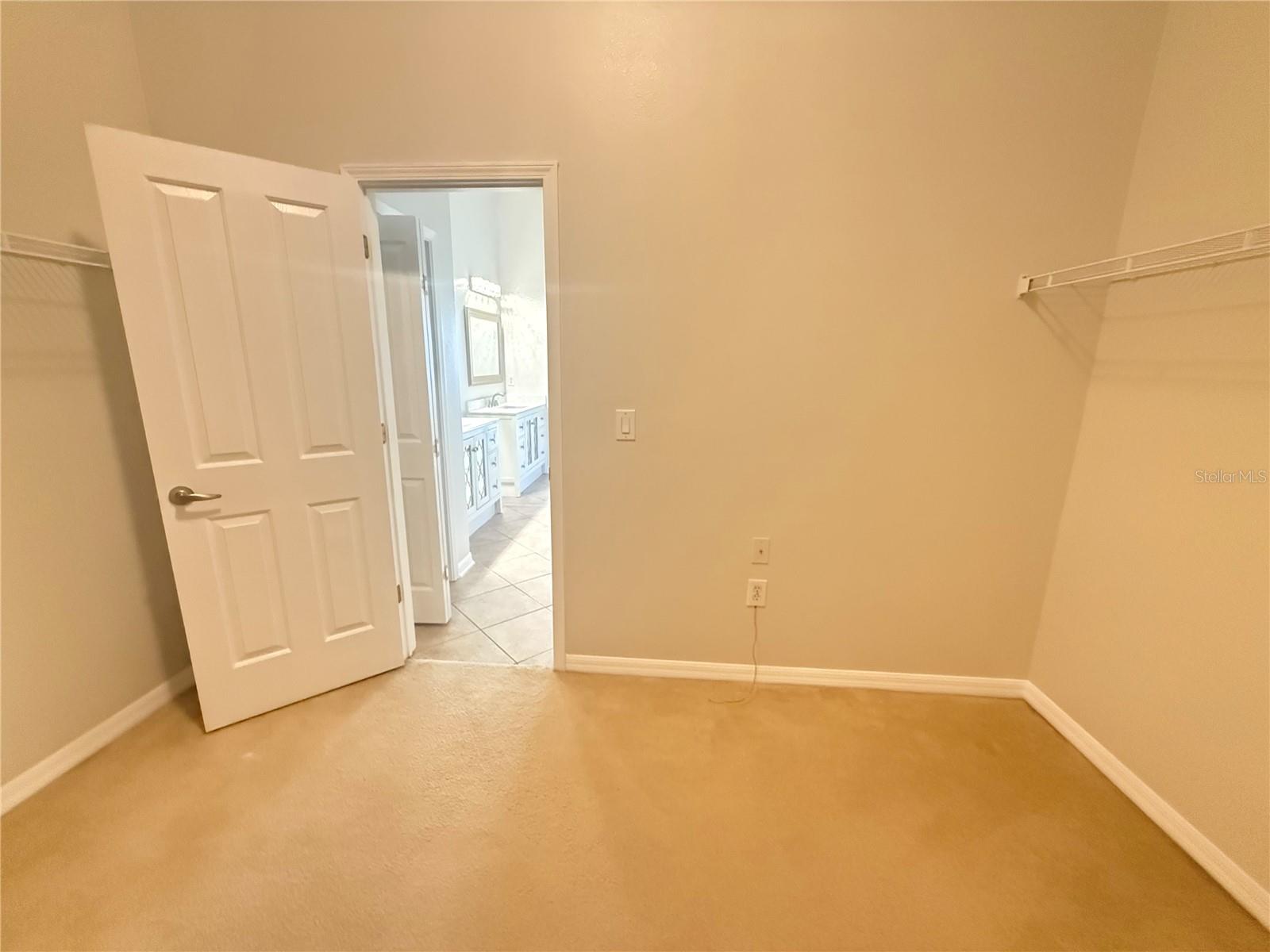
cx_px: 635
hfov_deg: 102.1
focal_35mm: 14
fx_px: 514
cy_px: 476
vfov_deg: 85.7
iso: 1250
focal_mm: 2.22
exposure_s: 1/60
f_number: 2.2
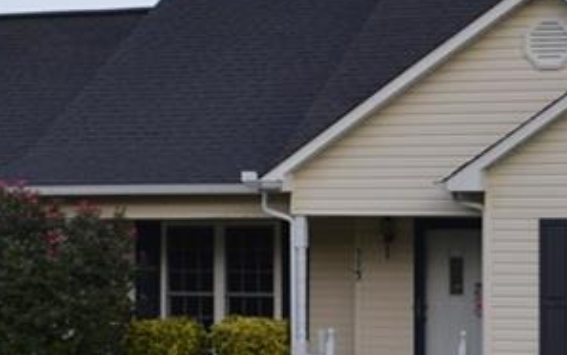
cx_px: 435
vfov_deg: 8.3
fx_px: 2443
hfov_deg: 13.2
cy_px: 166
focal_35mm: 158
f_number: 4.5
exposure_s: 1/640
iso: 400
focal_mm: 30
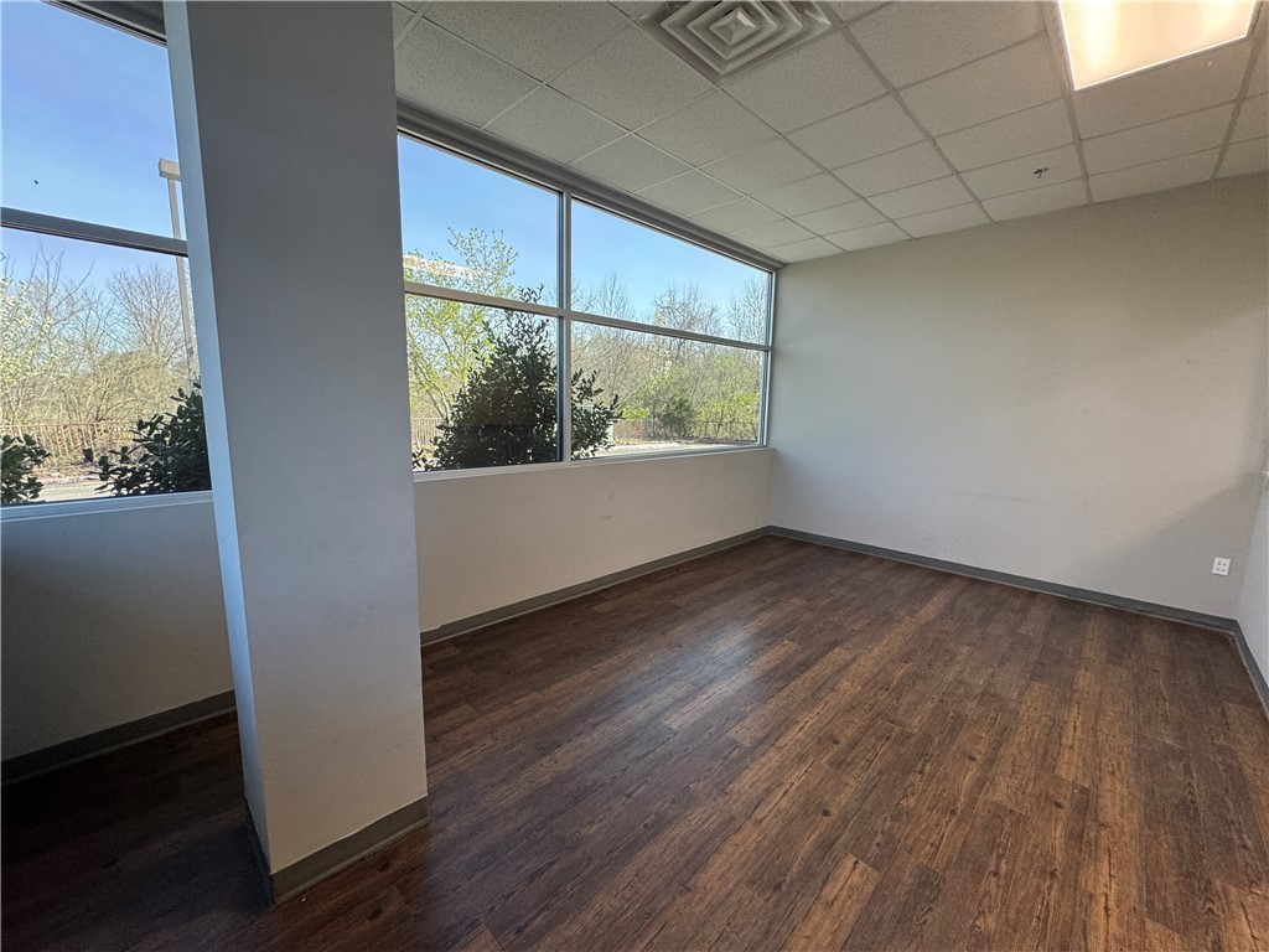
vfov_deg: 85.7
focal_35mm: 14
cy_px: 476
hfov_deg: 102.1
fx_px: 513
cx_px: 634
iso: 200
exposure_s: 1/60
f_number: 2.2
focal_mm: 2.22
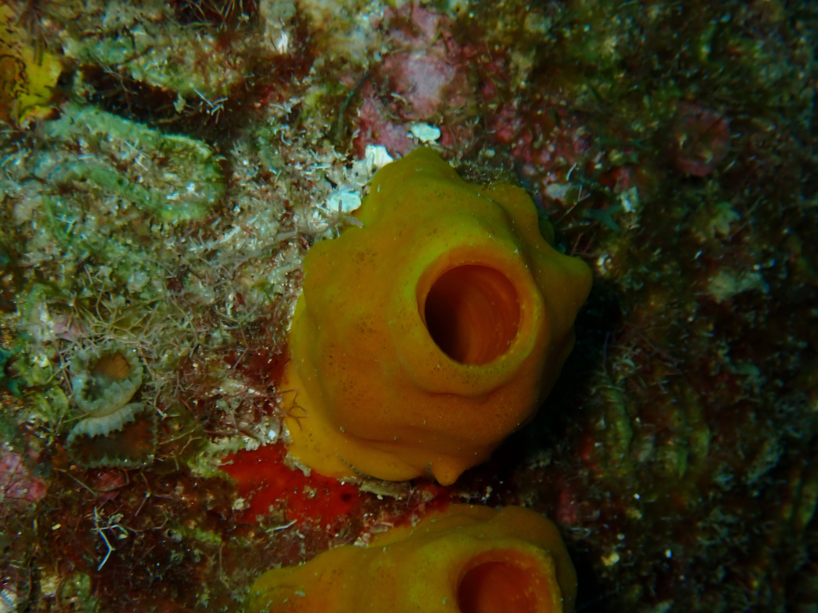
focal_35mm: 100
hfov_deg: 19.6
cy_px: 306
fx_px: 2363
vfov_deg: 14.8
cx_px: 409
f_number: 6.3
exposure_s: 1/200
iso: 200
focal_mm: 18
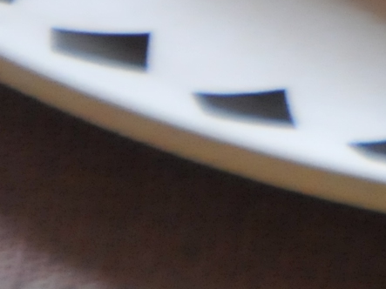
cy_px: -628
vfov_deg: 0.9
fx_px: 17502
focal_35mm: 1570
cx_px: 1192
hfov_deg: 1.3
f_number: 5.6
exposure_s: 1/60
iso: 2000
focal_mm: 150
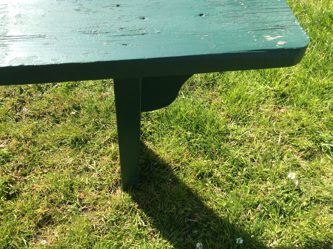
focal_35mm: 32
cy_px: 124
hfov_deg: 56.9
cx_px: 166
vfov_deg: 44.1
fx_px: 307
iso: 32
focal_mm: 3.3
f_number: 2.4
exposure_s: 1/635
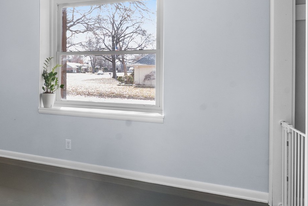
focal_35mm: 35
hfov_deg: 46.8
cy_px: 62
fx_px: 299
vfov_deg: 37.3
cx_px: 10
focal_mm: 16
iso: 400
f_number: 9
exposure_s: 1/2
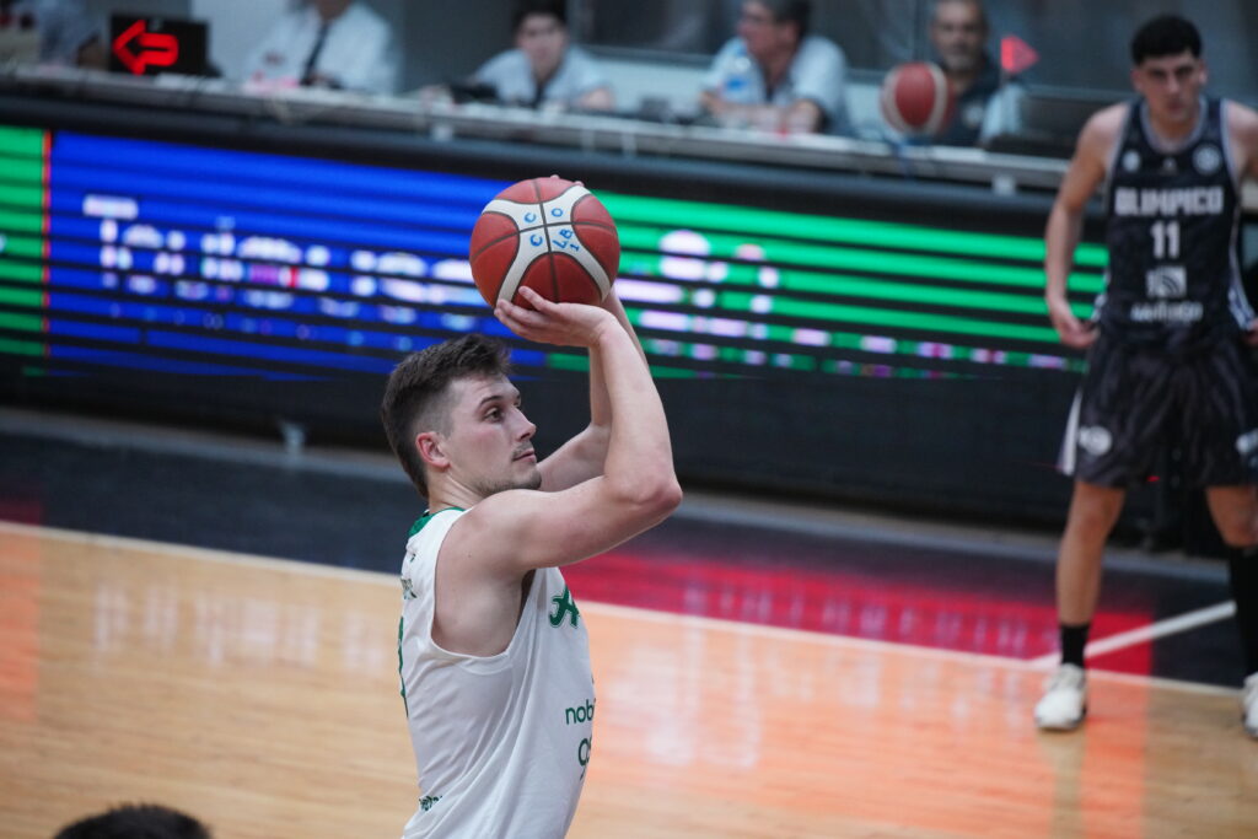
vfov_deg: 6.9
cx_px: 629
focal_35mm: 200
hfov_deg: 10.3
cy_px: 420
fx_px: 6989
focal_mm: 200
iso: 5000
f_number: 4
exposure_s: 1/1000
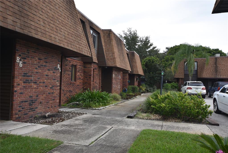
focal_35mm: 30
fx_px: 190
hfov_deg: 61.9
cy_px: 76
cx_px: 114
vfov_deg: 43.7
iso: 100
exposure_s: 1/160
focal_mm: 20
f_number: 6.3
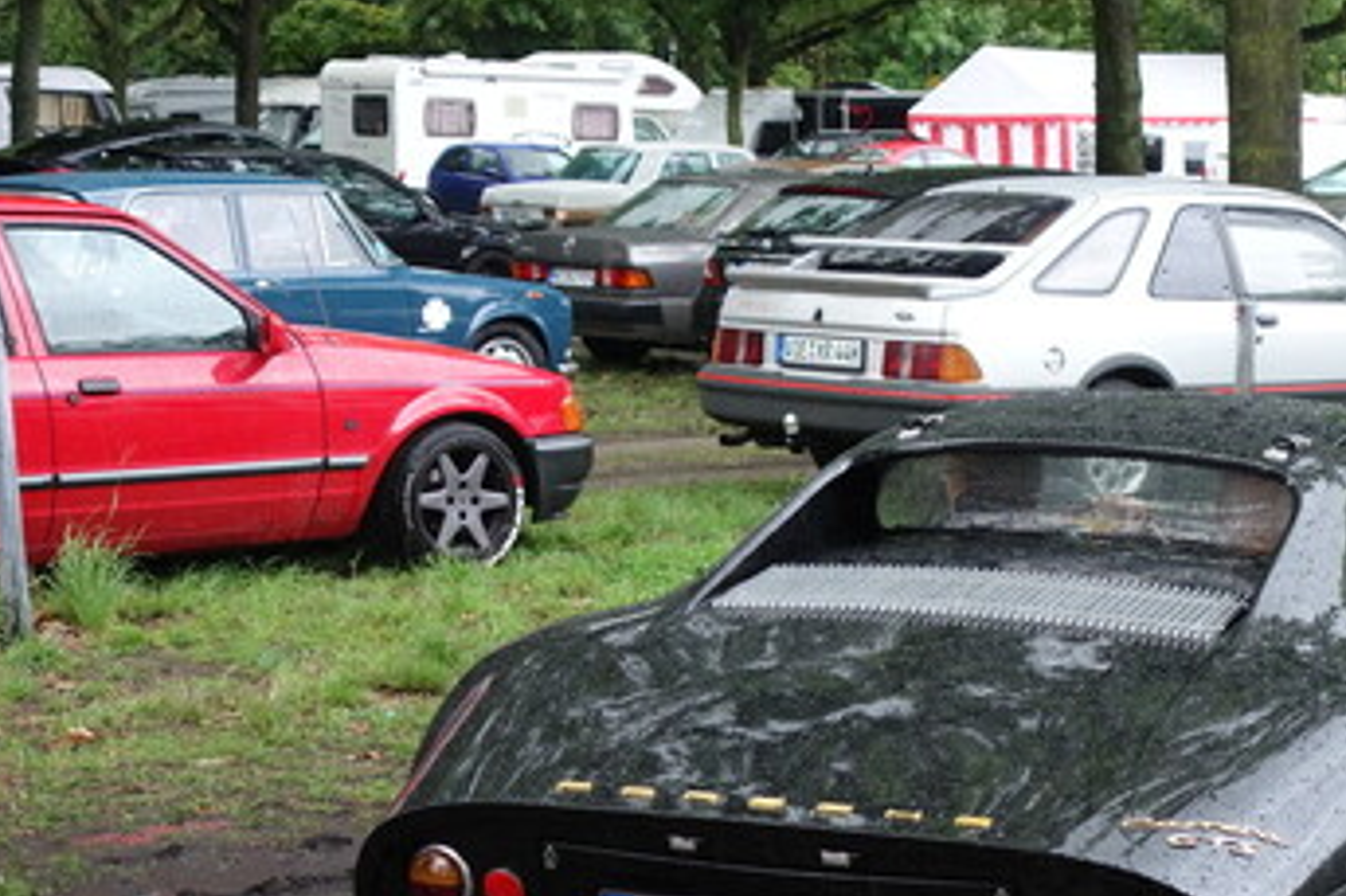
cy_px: 681
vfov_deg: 16.5
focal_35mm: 82
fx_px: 3064
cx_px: 994
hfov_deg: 24.5
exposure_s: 1/250
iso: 400
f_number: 3.2
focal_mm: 17.6
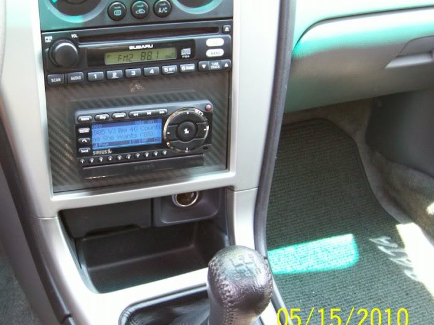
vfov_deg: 29.7
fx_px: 614
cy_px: 147
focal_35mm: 49
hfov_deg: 38.2
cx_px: 128
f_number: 2.7
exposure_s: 1/32
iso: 105
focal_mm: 5.6
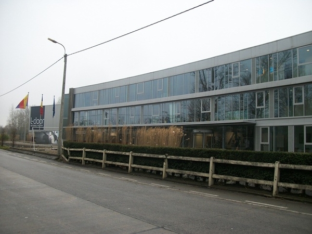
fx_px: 288
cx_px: 156
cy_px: 117
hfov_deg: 56.8
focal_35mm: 32
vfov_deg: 44.2
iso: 80
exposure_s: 1/125
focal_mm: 5.7
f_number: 2.9
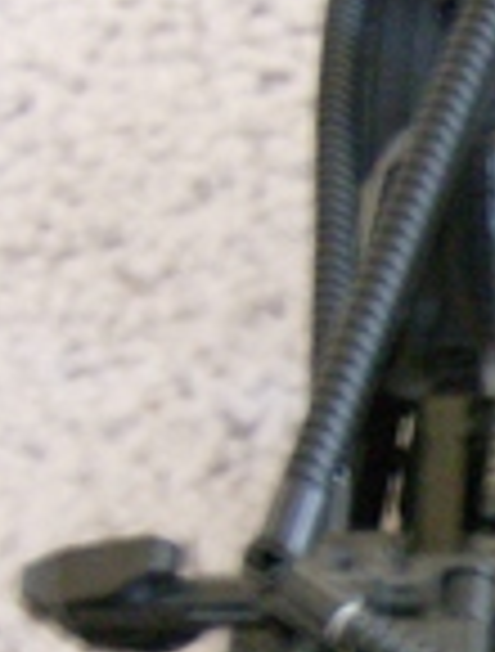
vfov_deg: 11.1
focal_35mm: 174
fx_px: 3293
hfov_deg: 8.3
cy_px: 836
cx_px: 904
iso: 200
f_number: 2.8
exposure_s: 1/8.12
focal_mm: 6
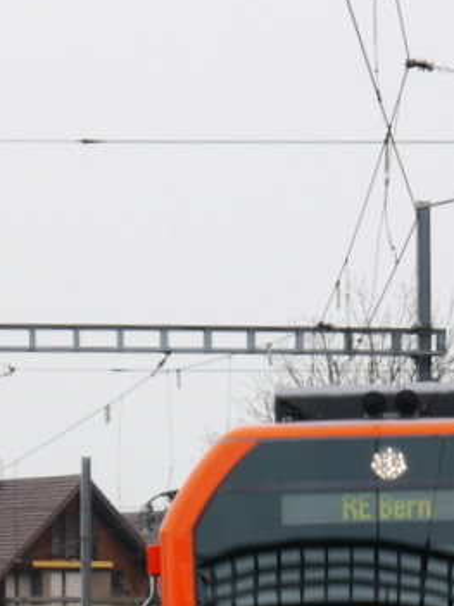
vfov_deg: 6.9
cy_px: 753
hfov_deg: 5.2
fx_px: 5022
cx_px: 287
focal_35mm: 287
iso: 160
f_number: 5.6
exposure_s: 1/160
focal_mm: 42
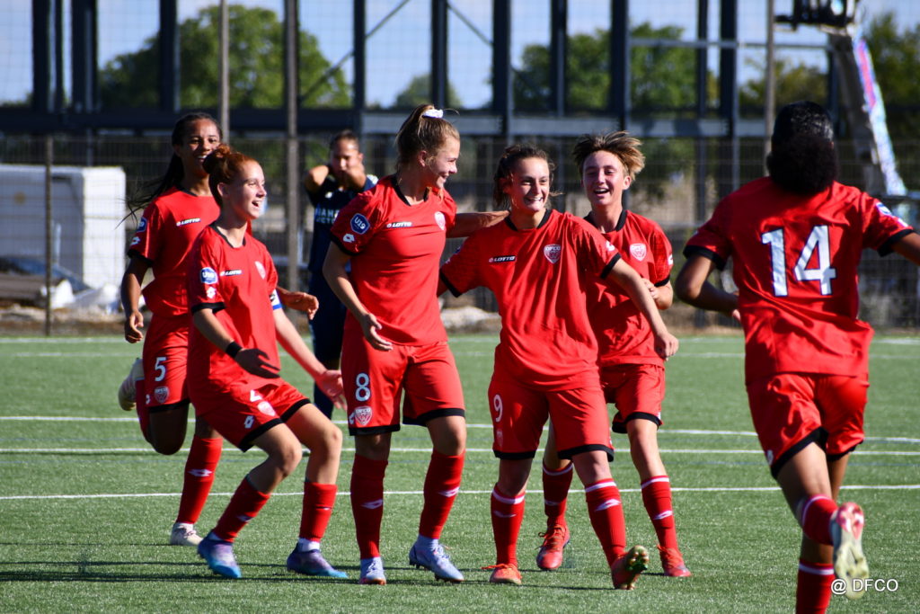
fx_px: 11501
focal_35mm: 450
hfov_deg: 4.6
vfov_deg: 3.1
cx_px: 460
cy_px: 307
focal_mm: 300
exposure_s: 1/500
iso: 180
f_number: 8
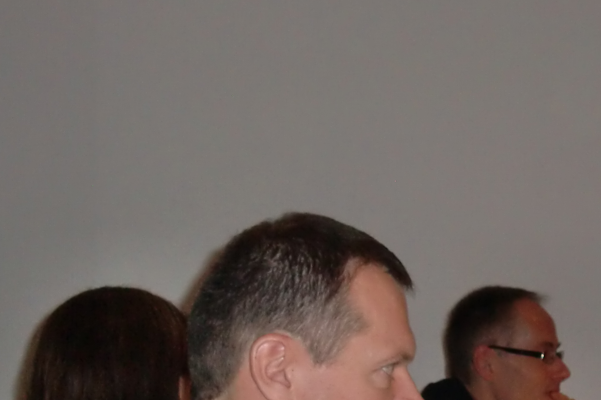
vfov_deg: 12.0
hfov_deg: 18.0
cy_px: 381
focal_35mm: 113
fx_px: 1886
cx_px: 461
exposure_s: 1/15
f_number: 4.3
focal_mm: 11.16
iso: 400
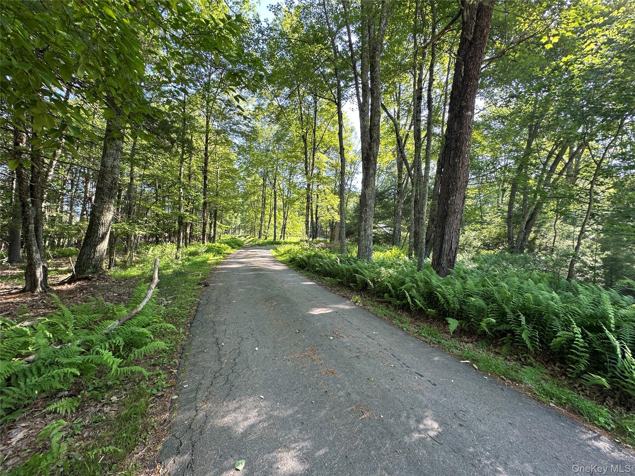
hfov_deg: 102.1
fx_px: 257
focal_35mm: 14
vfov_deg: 85.7
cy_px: 238
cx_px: 318
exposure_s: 1/99
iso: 50
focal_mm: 2.22
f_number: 2.2
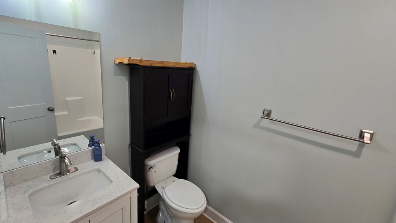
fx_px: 158
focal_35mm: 15
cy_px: 106
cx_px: 199
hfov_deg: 103.0
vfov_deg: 70.5
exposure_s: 1/60
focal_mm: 2.2
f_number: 2.2
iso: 100
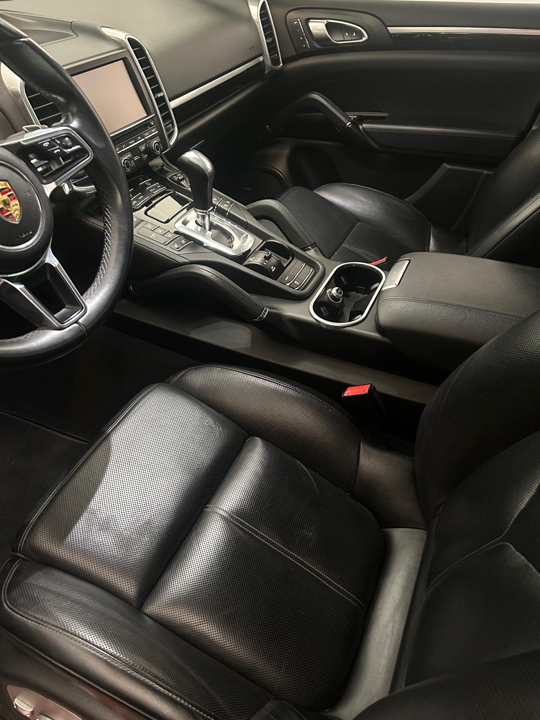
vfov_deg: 67.3
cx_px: 270
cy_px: 360
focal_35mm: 26
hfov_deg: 53.1
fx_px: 541
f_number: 1.5
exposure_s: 1/34
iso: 640
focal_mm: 5.7
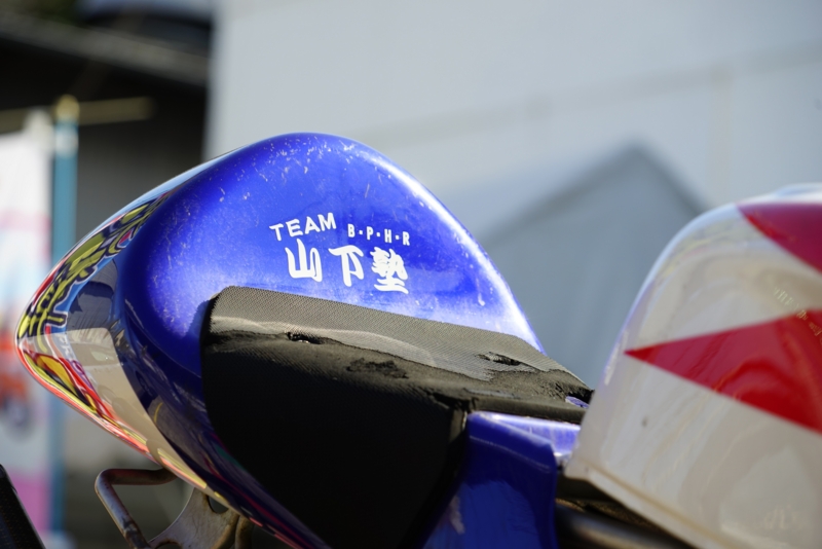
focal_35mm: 154
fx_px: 3517
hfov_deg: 13.3
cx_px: 411
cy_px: 274
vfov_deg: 8.9
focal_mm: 154
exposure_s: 1/200
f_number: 6.7
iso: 100
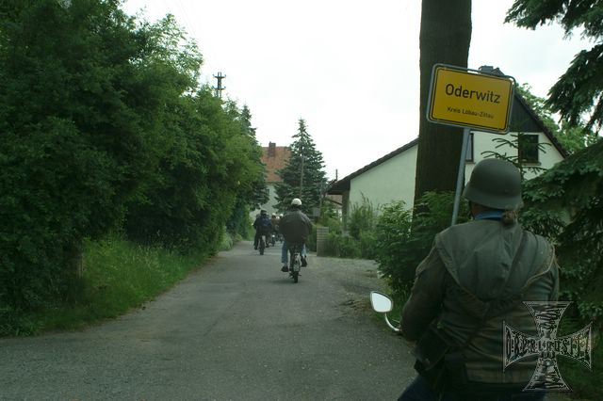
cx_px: 302
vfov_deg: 31.9
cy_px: 200
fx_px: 703
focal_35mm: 42
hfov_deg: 46.4
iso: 200
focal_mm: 28
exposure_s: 1/500
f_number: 8
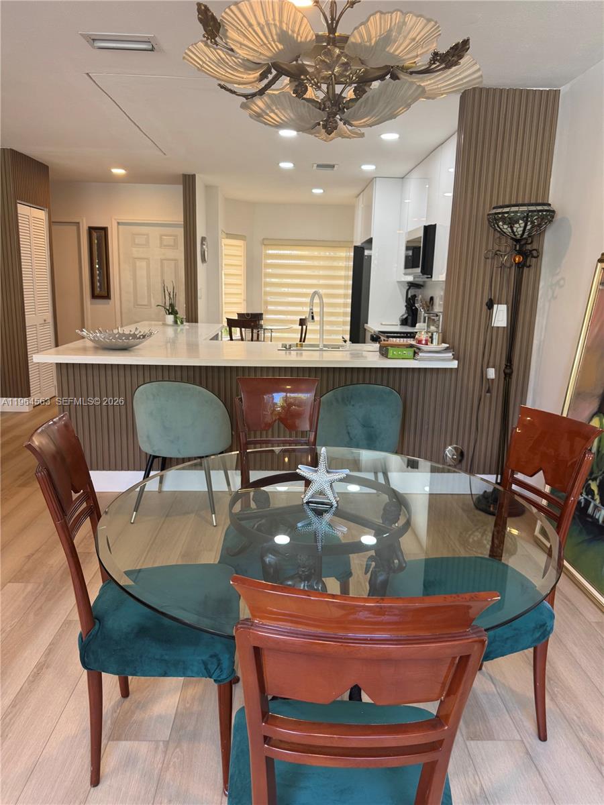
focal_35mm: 24
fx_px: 558
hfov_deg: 56.8
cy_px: 402
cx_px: 302
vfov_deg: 71.6
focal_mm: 6.76
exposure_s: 1/121
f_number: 1.78
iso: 125
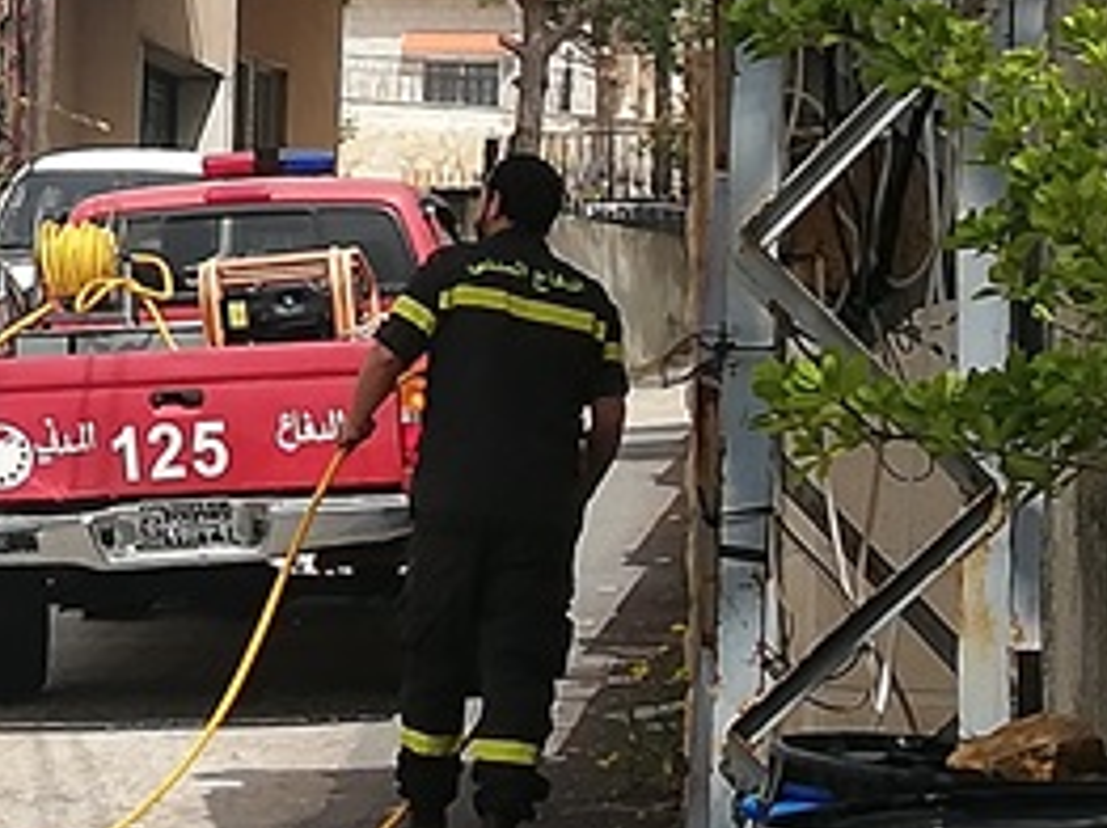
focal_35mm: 171
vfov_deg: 8.6
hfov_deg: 11.3
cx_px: -342
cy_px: -8
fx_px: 5463
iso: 50
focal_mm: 3.81
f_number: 2.2
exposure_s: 1/990
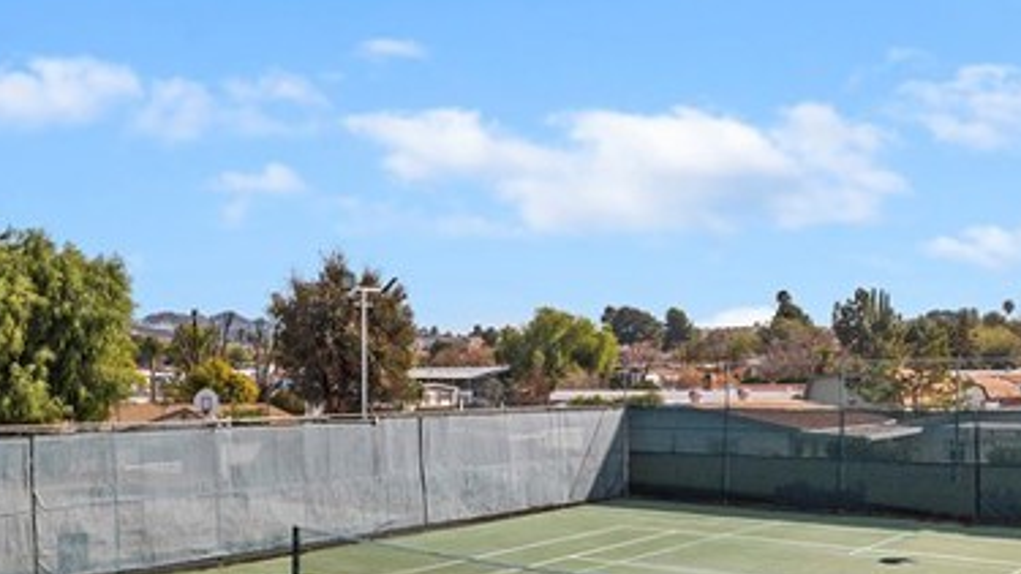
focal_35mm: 40
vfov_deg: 29.3
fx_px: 1083
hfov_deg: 46.3
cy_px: 423
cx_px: 131
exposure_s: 1/250
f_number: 22
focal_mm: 14
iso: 500
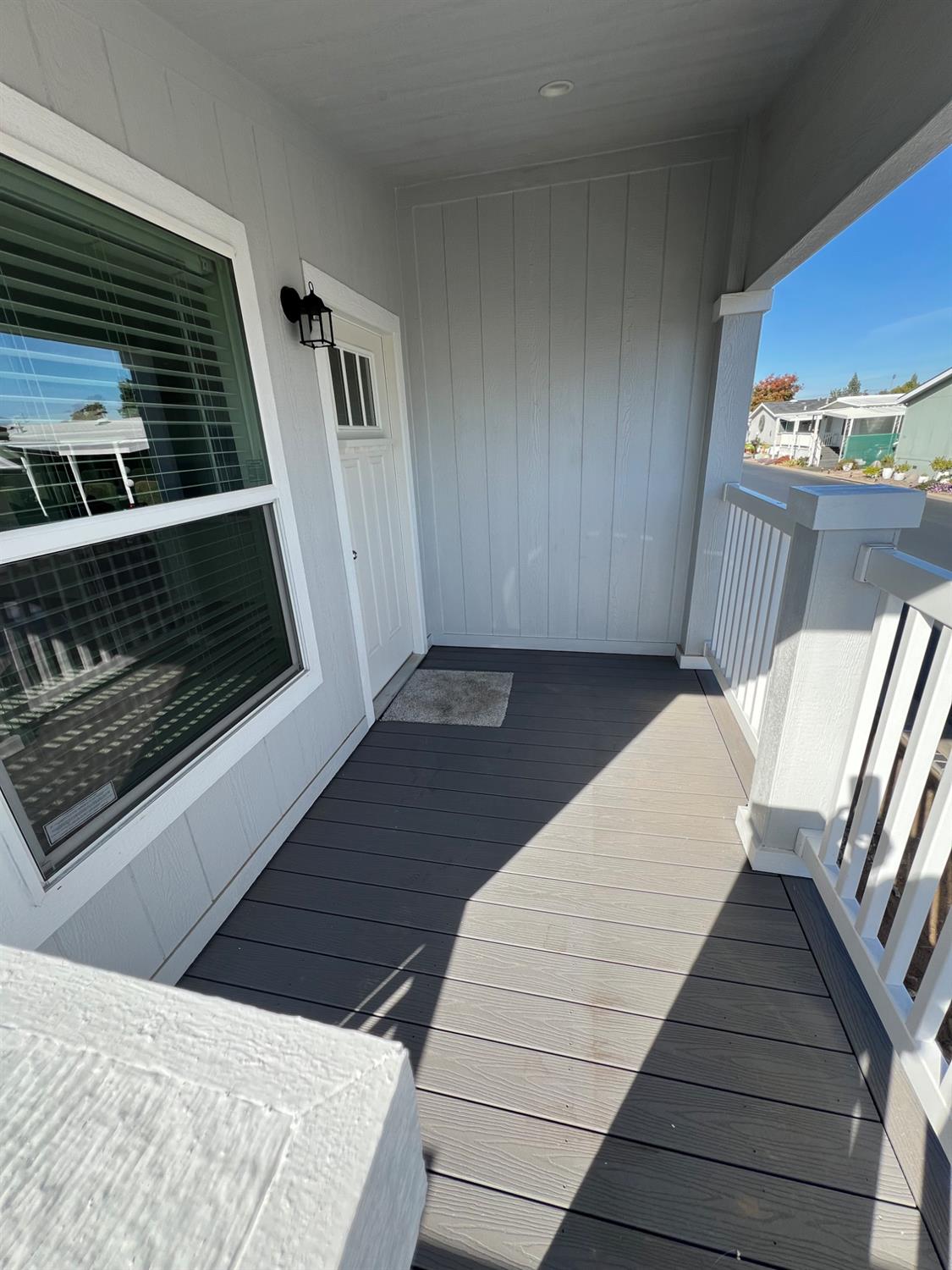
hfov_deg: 89.9
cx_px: 476
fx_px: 477
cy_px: 635
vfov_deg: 106.2
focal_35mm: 13
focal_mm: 1.57
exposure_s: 1/595
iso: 32
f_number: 1.8
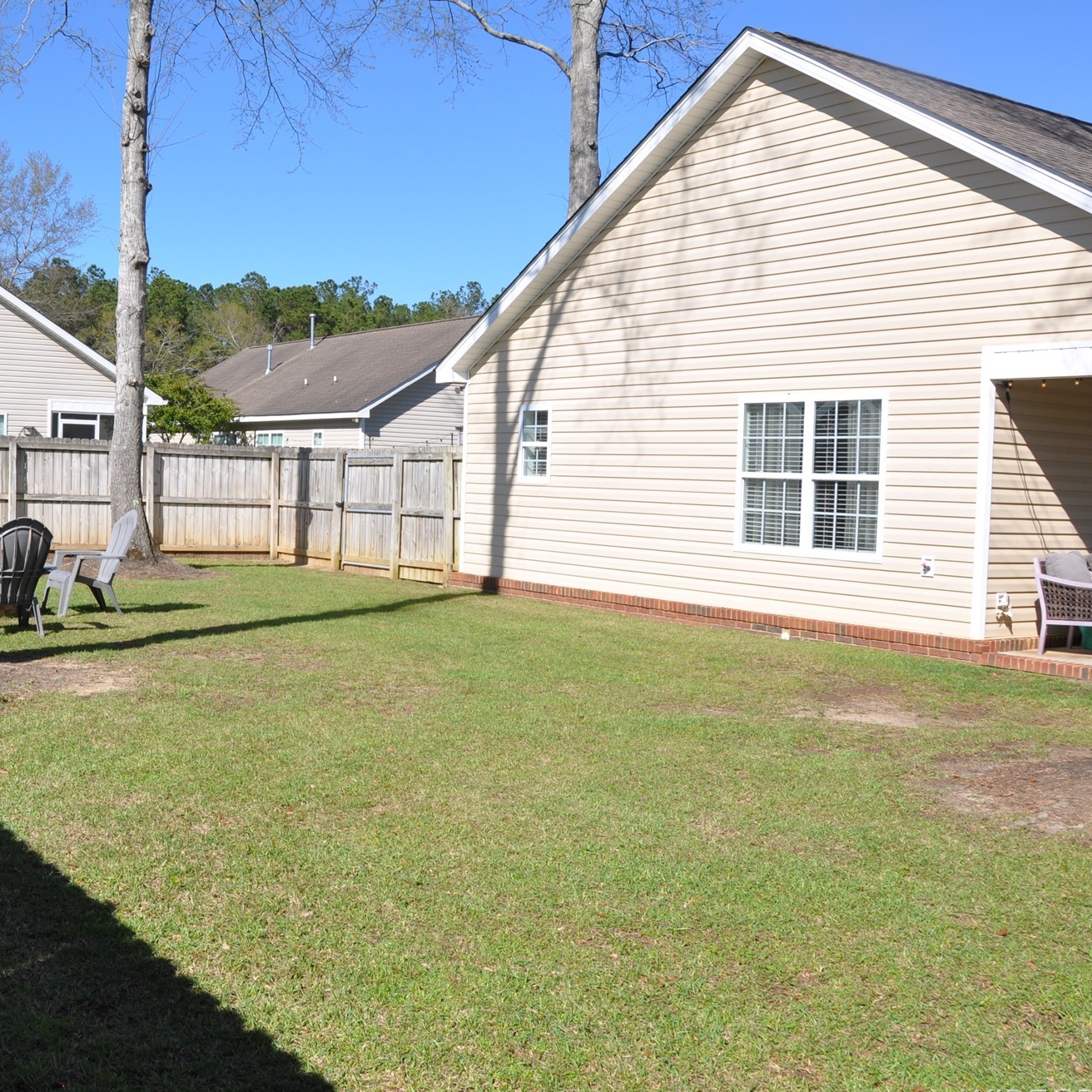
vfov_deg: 43.9
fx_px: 1356
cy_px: 529
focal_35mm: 38
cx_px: 349
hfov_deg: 43.1
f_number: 9
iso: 200
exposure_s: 1/320
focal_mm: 18
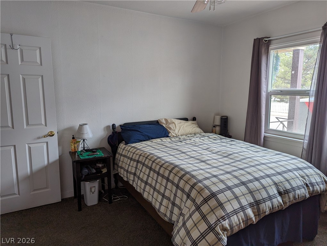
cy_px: 123
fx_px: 227
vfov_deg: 56.9
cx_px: 164
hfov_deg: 71.5
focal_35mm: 24
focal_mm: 6.81
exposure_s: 1/92.6
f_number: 1.85
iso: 49
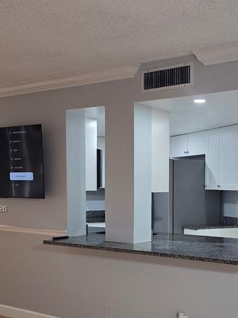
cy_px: 210
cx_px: 156
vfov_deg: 38.5
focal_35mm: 49
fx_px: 449
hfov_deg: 29.5
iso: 200
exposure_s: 1/120
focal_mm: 6.3
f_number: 1.7
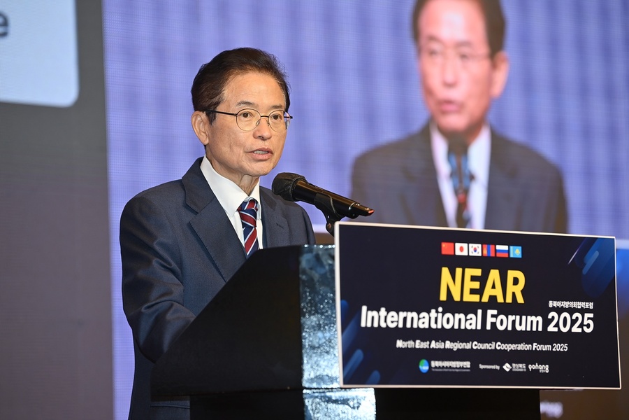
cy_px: 210
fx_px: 2795
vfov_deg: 8.6
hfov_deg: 12.8
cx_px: 314
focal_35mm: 160
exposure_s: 1/160
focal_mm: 160
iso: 400
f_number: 4
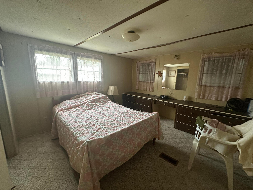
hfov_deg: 102.1
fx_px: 102
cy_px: 95
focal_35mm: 14
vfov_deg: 85.7
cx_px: 126
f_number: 2.2
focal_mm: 2.22
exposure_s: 1/60
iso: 500
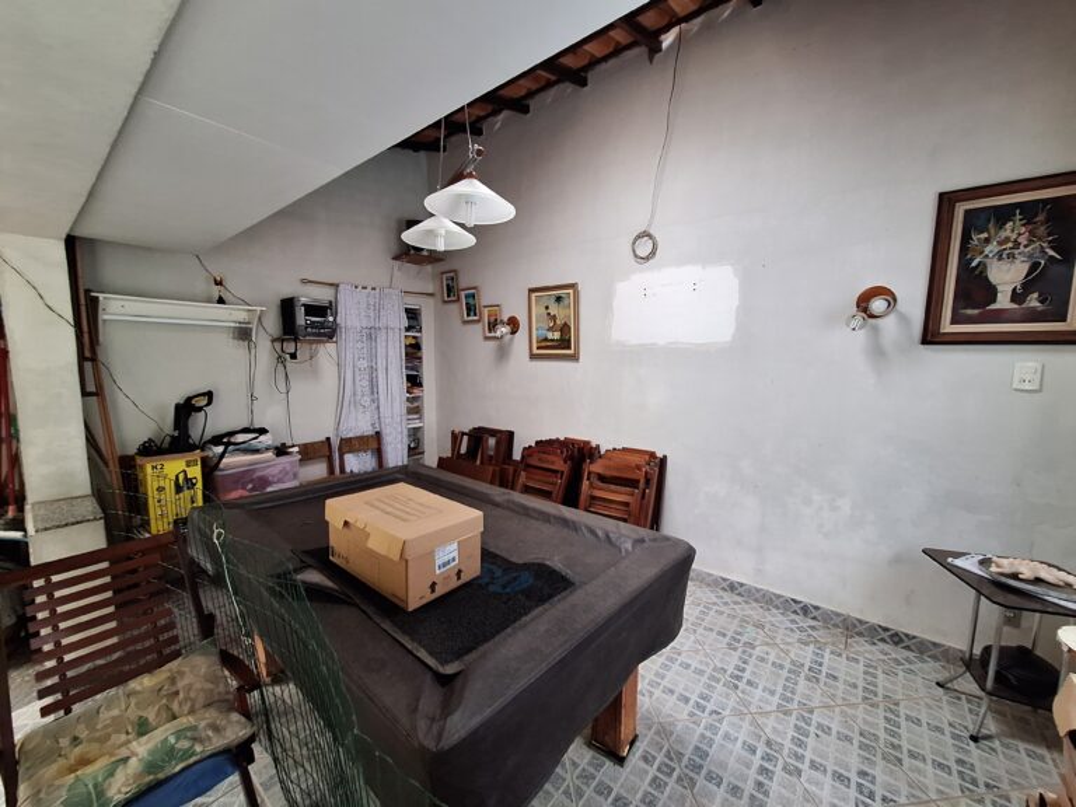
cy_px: 404
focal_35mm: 13
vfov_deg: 89.9
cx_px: 538
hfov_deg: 106.2
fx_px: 404
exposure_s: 1/24
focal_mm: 1.74
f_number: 2.2
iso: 200
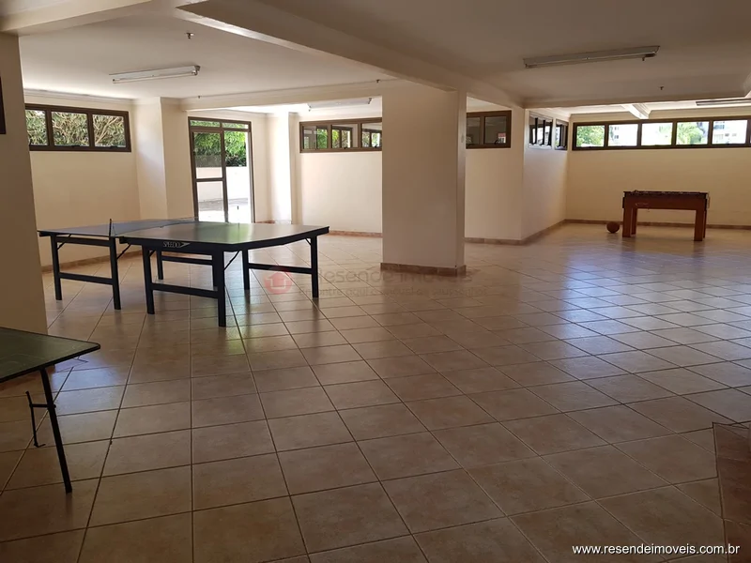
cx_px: 376
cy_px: 282
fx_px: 564
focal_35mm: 26
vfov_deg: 53.1
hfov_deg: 67.3
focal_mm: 4.2
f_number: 1.7
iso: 64
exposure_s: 1/120
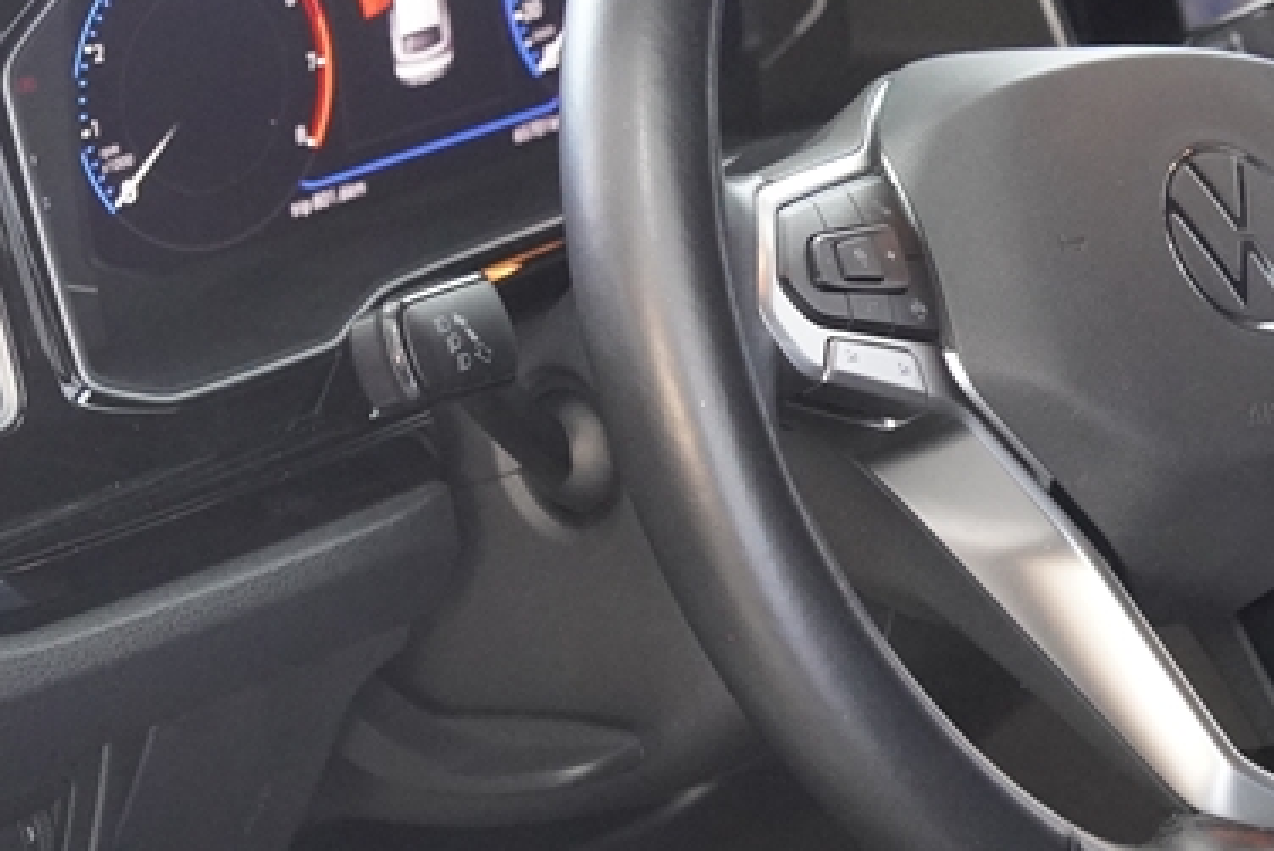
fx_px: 5925
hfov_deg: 12.2
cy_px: 232
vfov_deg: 8.2
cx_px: 1172
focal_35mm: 167
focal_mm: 41
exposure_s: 1/160
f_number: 2.8
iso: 3200
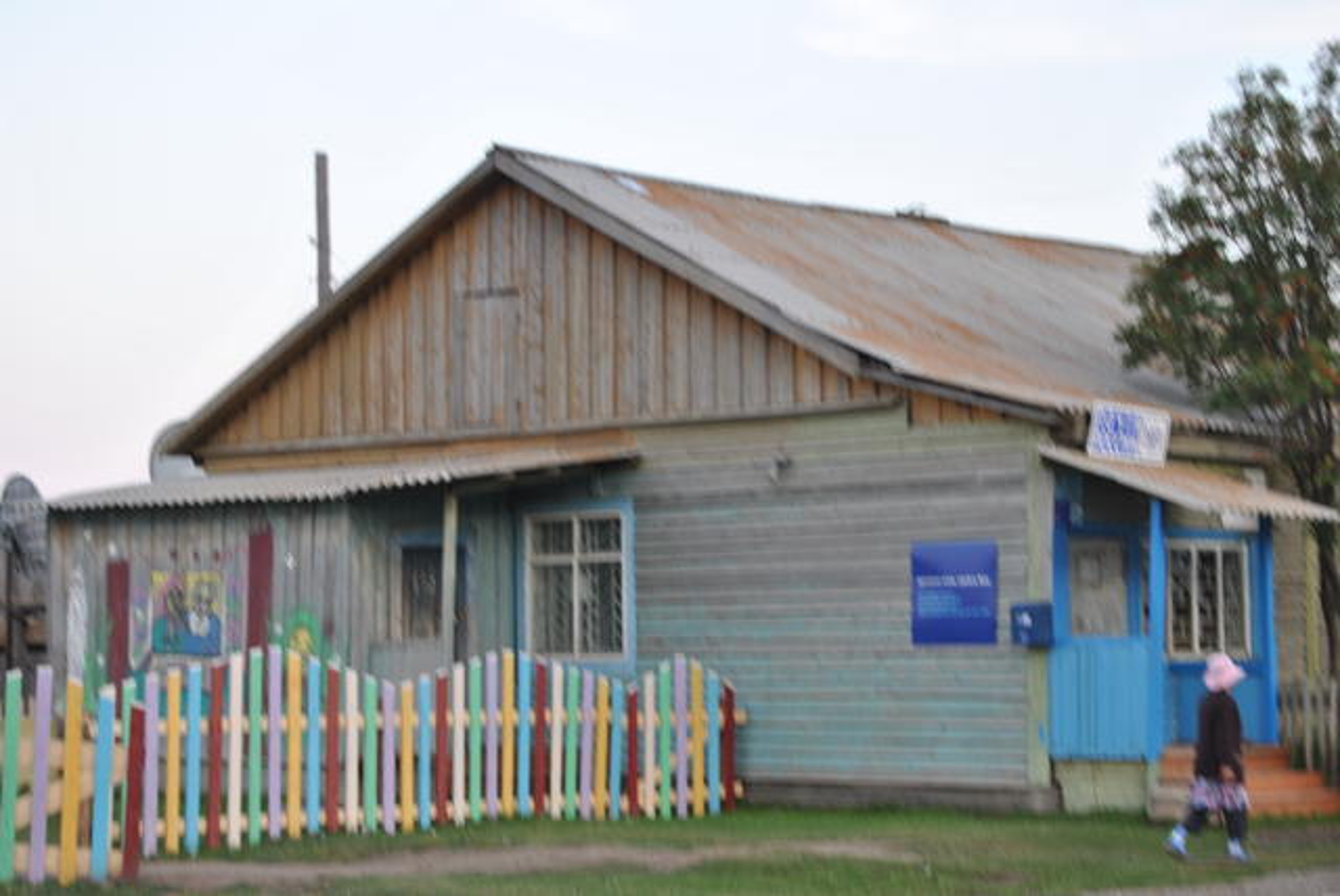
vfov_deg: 16.6
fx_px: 3074
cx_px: 670
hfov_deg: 24.6
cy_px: 448
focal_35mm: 82
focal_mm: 55
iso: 200
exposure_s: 1/60
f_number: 5.6
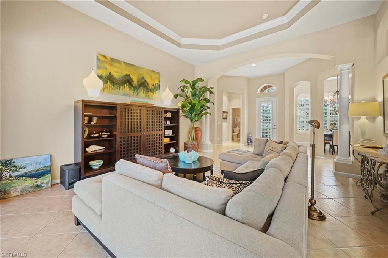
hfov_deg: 104.3
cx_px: 194
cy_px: 129
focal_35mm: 14
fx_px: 151
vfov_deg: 81.1
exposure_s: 3
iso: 100
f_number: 8
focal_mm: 14
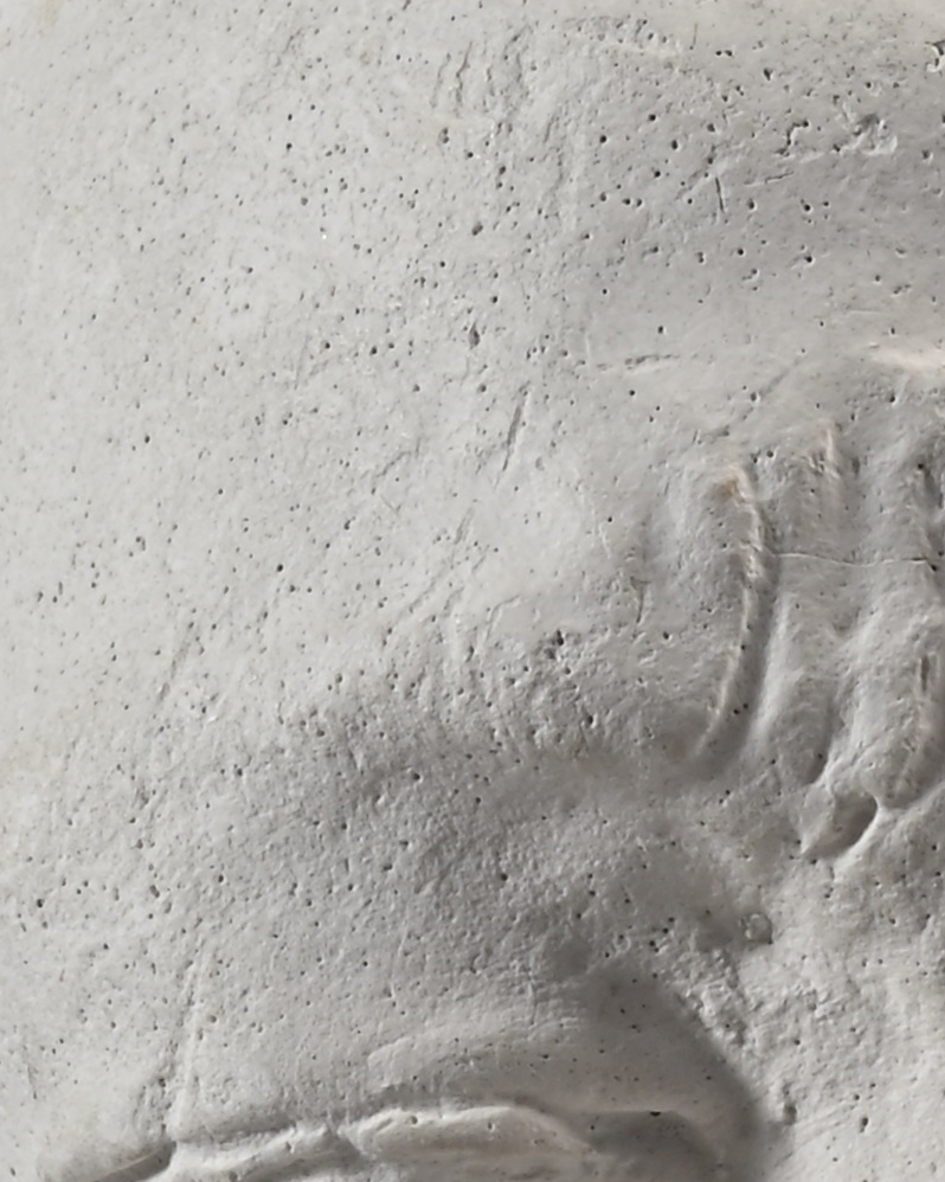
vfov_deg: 4.8
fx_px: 13919
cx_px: 1105
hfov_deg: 3.9
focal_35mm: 398
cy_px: 1576
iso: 100
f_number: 22
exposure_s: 1/125
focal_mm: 70
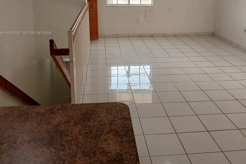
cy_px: 34
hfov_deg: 51.9
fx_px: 253
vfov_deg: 34.9
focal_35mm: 37
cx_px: 126
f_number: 1.8
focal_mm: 3.98
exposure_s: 1/60
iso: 40
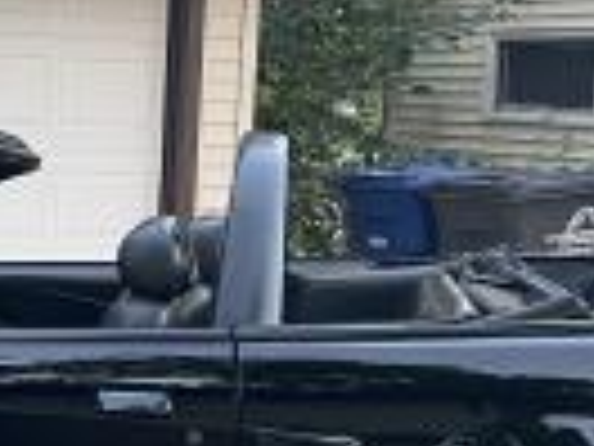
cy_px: 405
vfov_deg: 14.8
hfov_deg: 19.5
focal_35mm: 99
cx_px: 76
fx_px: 1699
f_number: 1.5
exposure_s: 1/66
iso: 125
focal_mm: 5.7
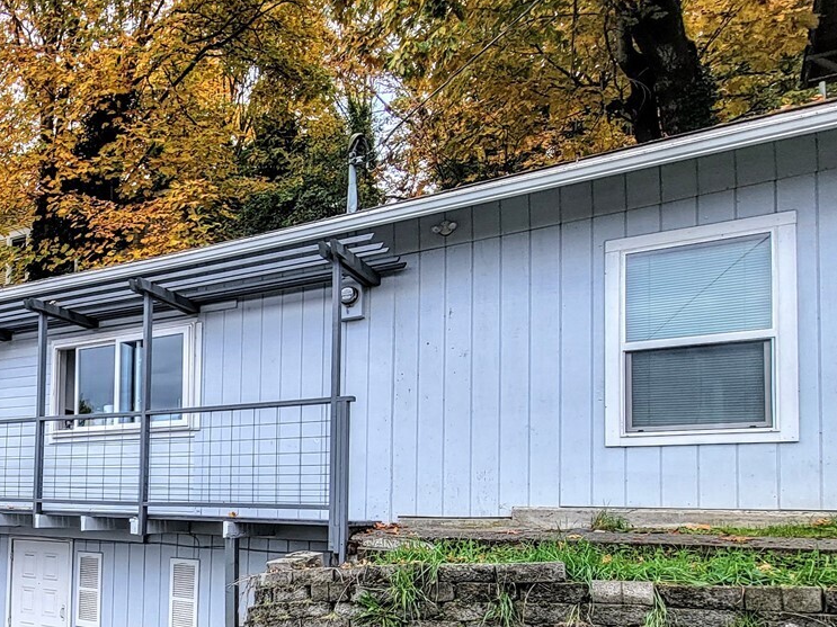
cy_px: 474
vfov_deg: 47.8
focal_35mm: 28
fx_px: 677
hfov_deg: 53.2
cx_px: 43
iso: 50
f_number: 2.2
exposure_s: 1/540
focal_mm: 2.2
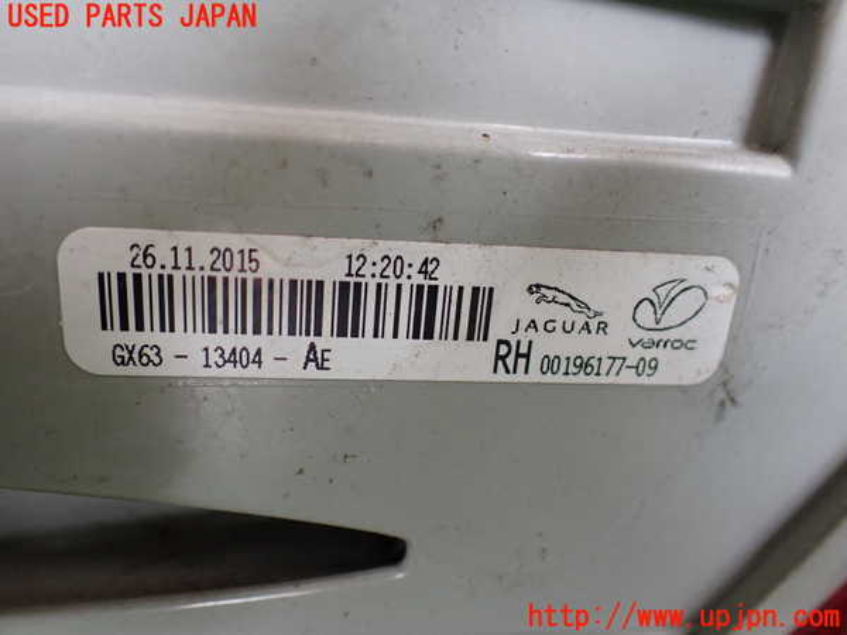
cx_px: 424
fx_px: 734
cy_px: 318
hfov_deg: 60.0
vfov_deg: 46.8
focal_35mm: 30
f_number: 2.3
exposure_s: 1/125
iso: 400
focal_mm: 5.4
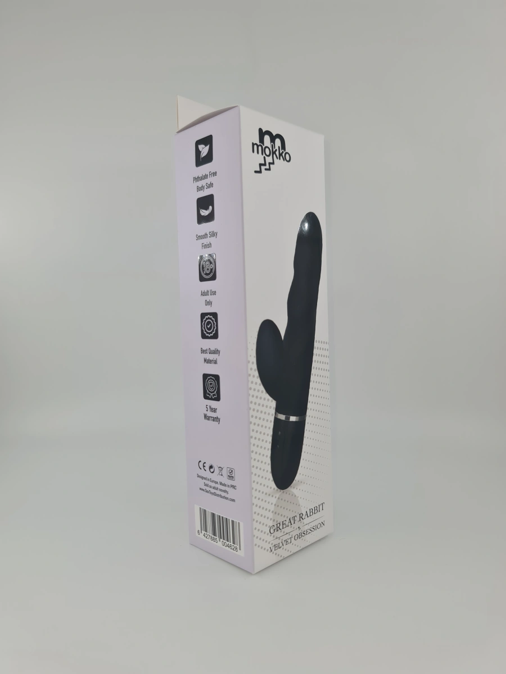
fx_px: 487
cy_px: 337
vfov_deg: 69.4
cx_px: 253
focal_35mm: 25
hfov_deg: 54.9
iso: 50
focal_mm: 7
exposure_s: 1/316
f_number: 1.8
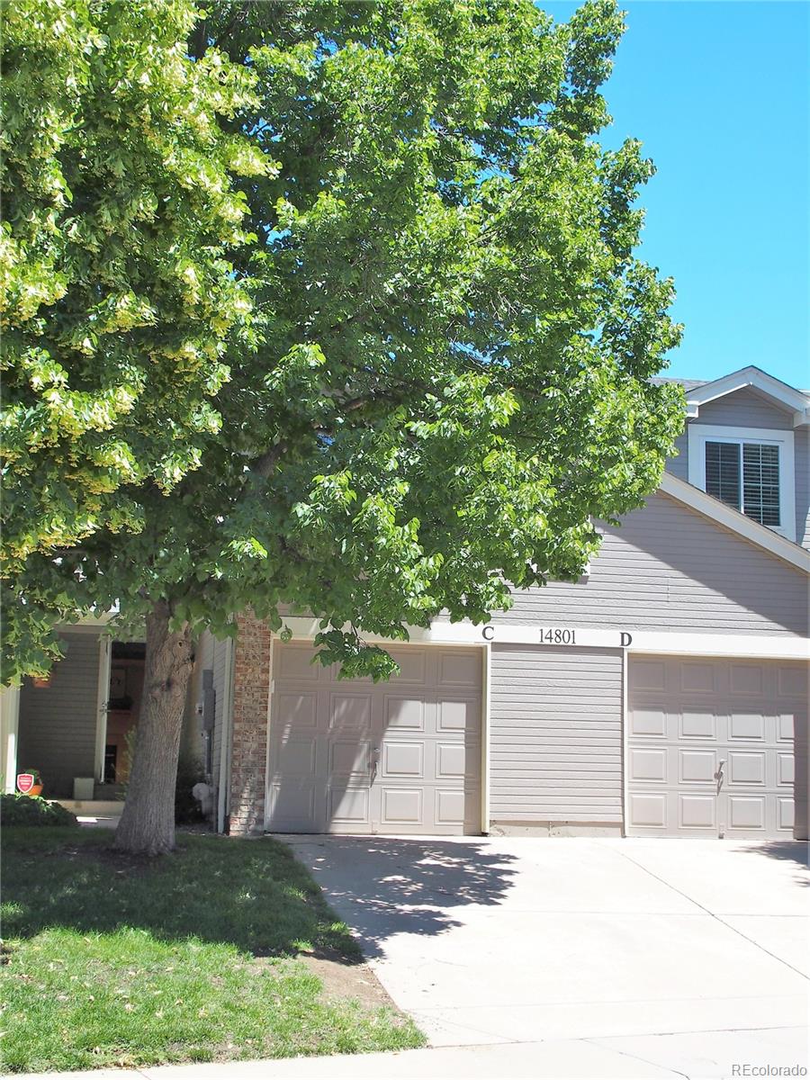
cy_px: 540
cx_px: 405
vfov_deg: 38.2
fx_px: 1560
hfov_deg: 29.1
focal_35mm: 50
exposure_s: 1/400
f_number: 4
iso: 100
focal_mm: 10.8
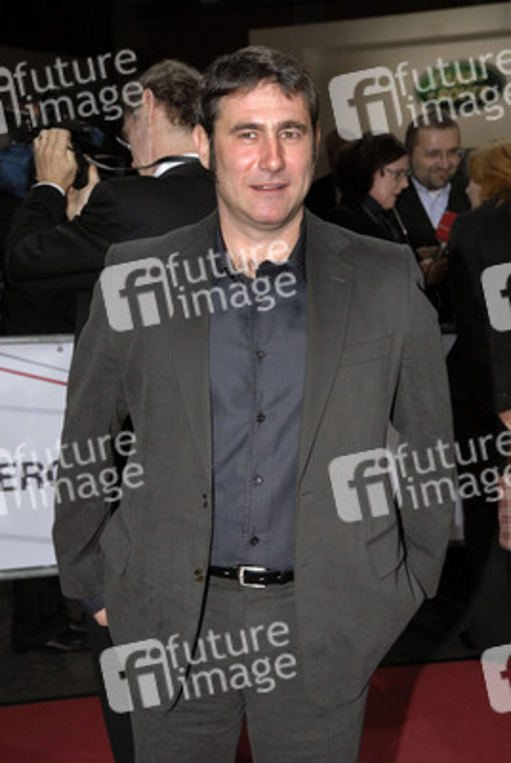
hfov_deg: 23.9
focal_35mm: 57
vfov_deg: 35.0
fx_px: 1209
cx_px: 256
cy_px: 382
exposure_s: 1/100
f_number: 5.6
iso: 500
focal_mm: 38
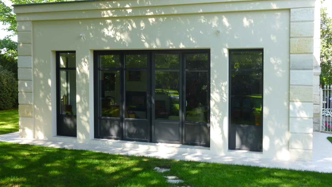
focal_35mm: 34
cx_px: 167
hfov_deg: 58.0
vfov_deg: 34.6
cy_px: 85
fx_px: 299
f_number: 3.4
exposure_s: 1/100
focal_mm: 5.6
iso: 100
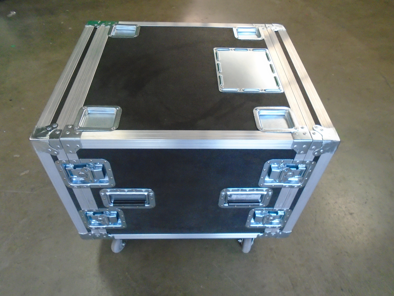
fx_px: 296
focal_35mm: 26
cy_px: 148
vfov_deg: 53.1
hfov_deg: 67.3
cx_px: 197
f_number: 3.2
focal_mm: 4.6
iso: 500
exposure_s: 1/50
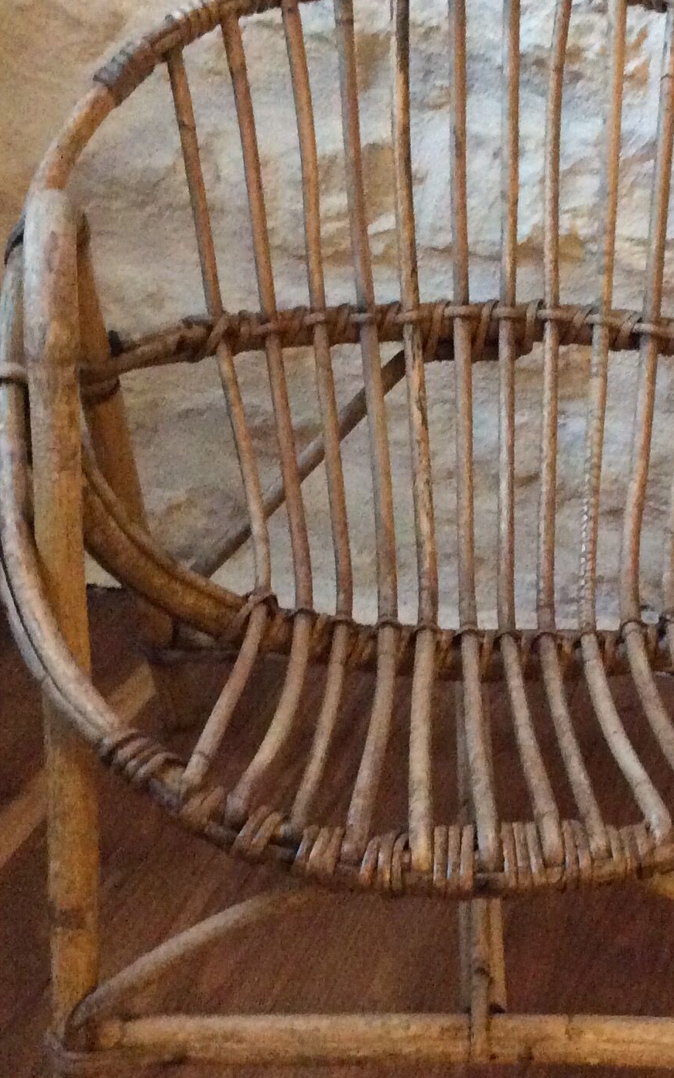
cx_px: 555
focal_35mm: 63
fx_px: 1851
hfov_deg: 20.4
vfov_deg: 32.5
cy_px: 553
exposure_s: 1/17
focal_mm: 3.3
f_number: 2.4
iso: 500
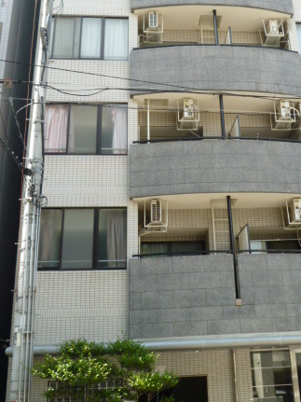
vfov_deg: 40.7
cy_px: 132
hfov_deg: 31.3
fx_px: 534
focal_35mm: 46
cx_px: 198
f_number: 4
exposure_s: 1/160
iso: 100
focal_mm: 5.5
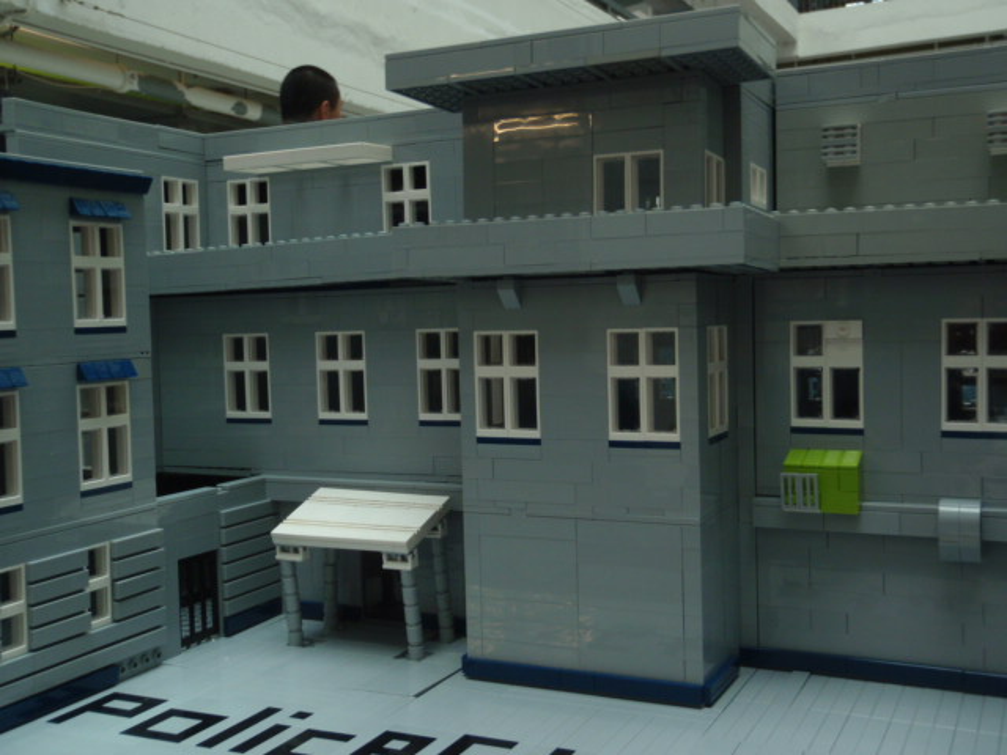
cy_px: 378
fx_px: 1047
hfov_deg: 51.4
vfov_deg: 39.7
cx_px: 504
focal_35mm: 36
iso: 100
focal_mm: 6.53
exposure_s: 1/40
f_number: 4.1
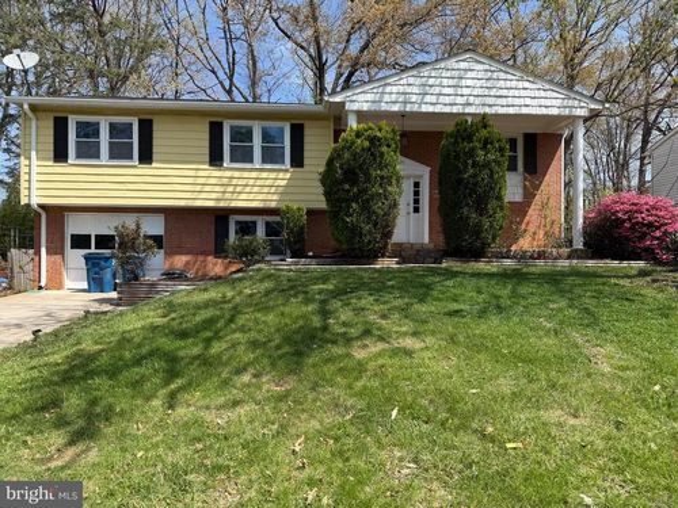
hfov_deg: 71.6
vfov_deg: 56.8
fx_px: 470
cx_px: 339
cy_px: 254
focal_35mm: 24
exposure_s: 1/2703
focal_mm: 6.76
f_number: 1.78
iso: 80
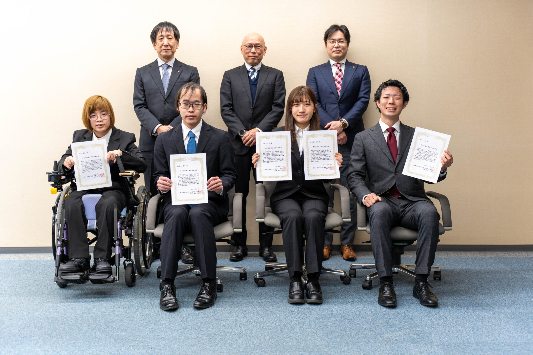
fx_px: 637
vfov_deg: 31.2
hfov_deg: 45.4
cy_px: 178
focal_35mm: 43
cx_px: 266
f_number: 2.8
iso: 160
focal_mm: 43
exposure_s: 1/50
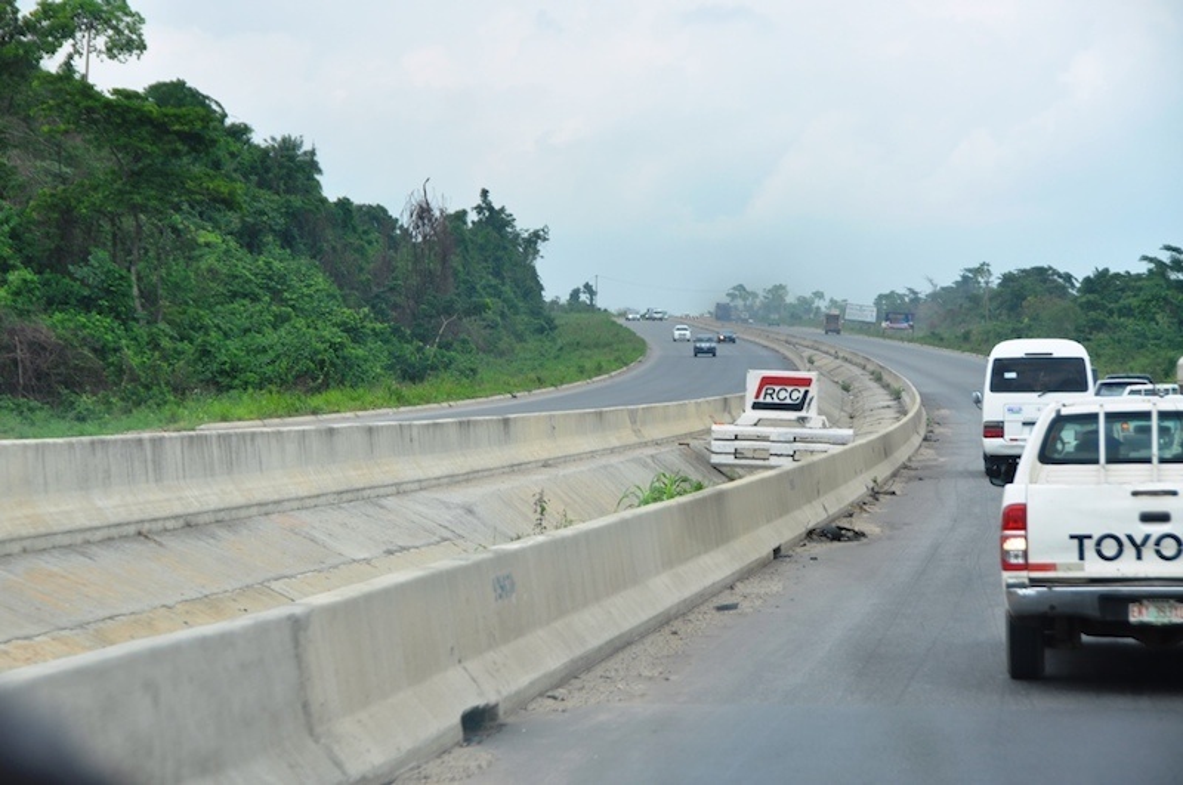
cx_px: 592
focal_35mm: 123
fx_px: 4036
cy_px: 392
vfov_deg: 11.1
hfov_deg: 16.7
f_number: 9
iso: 200
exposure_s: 1/320
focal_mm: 82
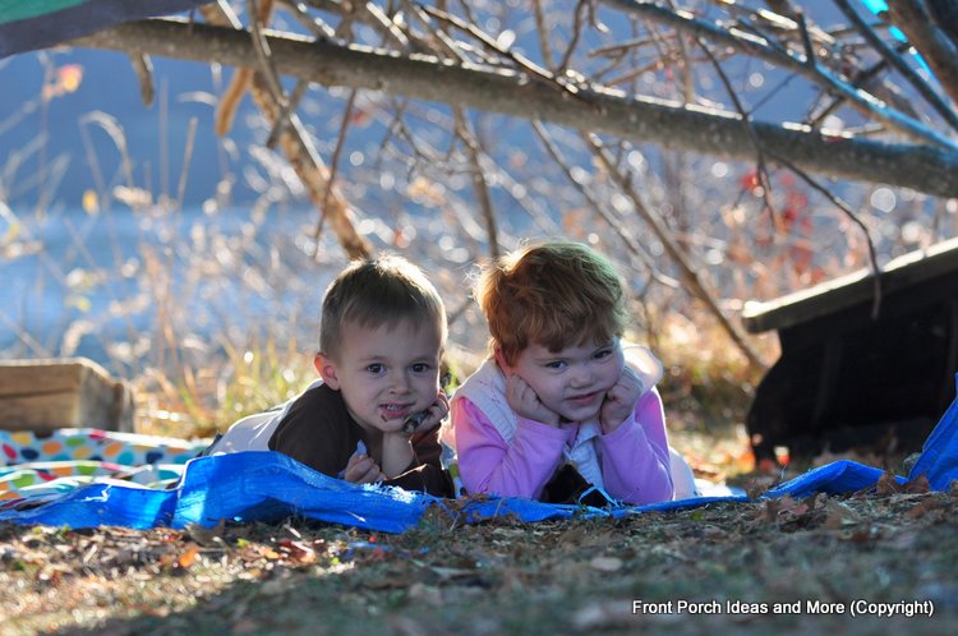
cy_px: 318
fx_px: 3787
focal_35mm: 142
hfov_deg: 14.4
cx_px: 479
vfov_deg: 9.6
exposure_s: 1/1000
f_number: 2.8
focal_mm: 95
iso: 200
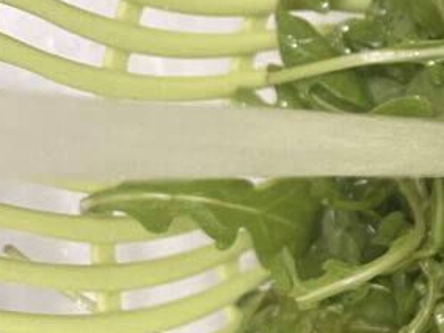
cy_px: 198
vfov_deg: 15.7
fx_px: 1205
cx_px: 733
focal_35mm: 94
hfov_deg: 17.8
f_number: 1.5
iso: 125
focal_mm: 5.7
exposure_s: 1/71
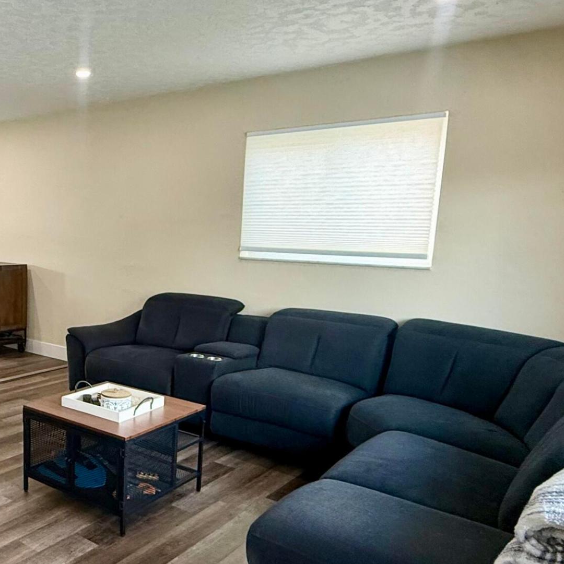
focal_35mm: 33
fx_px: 608
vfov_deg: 49.5
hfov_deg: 45.8
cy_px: 330
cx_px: 76
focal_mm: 2.22
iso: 200
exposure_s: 1/99
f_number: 2.2
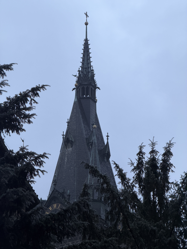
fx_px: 720
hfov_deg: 14.8
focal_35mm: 100
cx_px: 94
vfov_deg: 19.6
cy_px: 124
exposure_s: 1/121
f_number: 2.8
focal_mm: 16.89
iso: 250
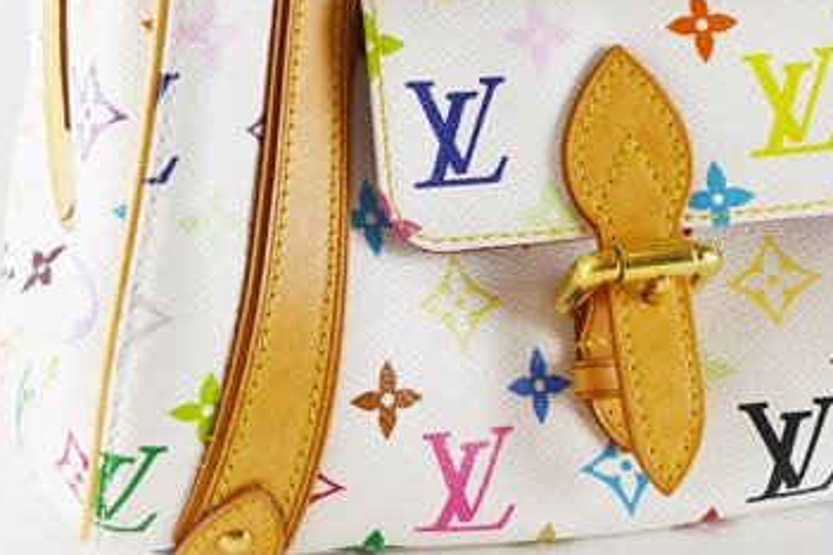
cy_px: 123
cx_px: 546
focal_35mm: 90
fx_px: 2079
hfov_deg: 22.6
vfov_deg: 15.1
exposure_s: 1/200
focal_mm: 35
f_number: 7.1
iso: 200
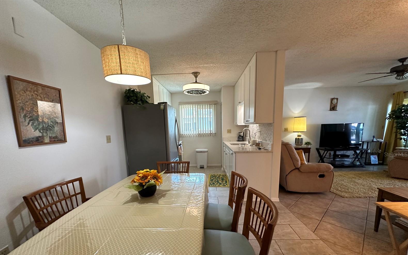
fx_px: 167
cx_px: 202
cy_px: 154
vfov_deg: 73.9
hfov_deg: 101.5
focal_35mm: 15
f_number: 2.2
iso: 320
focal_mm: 2.22
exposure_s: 1/120
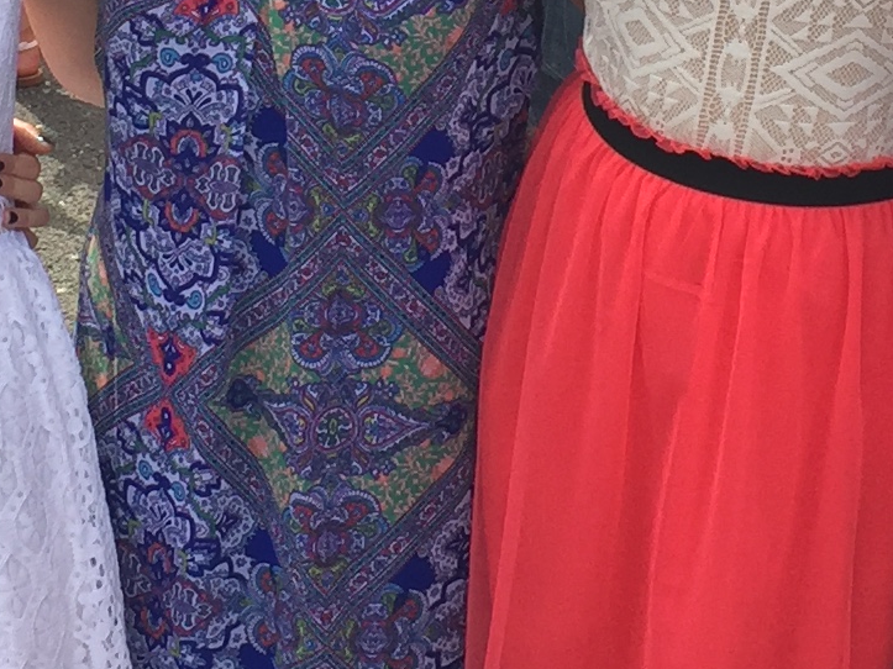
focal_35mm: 131
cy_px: -123
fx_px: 3379
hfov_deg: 15.1
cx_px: 421
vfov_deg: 11.1
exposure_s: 1/1099
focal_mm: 4.15
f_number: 2.2
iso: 32
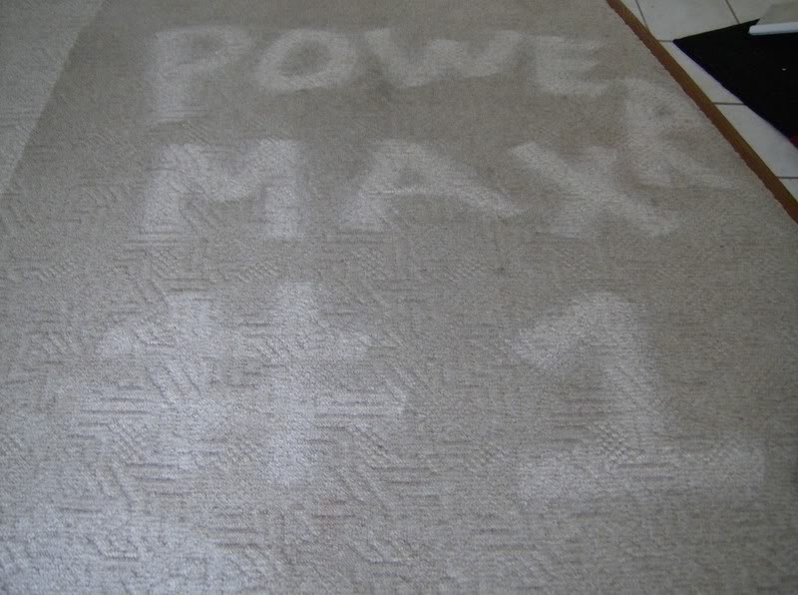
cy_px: 298
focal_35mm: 36
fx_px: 828
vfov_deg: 39.5
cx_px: 399
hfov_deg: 51.5
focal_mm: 6
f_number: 2.8
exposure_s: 1/63.1
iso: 200
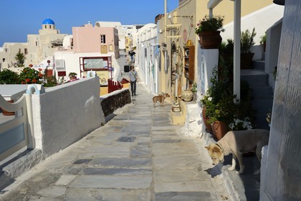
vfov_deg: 33.4
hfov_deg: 48.5
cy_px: 100
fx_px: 334
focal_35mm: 40
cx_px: 150
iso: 100
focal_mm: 40
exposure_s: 1/250
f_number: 11
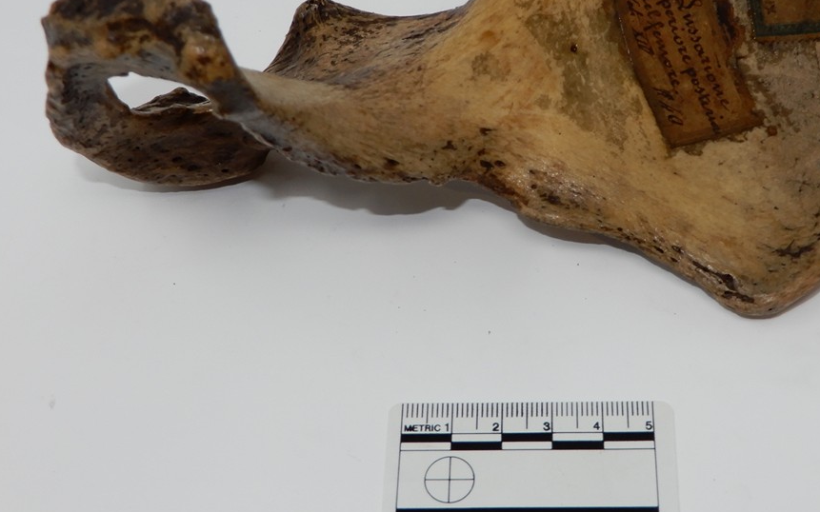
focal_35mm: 67
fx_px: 1497
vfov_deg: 19.3
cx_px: 550
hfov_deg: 30.4
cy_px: 150
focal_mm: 7.5
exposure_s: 1/50
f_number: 4.5
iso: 80
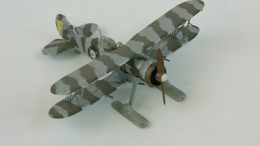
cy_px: 61
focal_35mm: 189
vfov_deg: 6.4
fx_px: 1303
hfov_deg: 11.4
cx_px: 130
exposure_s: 1.3
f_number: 29
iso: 80
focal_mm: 120
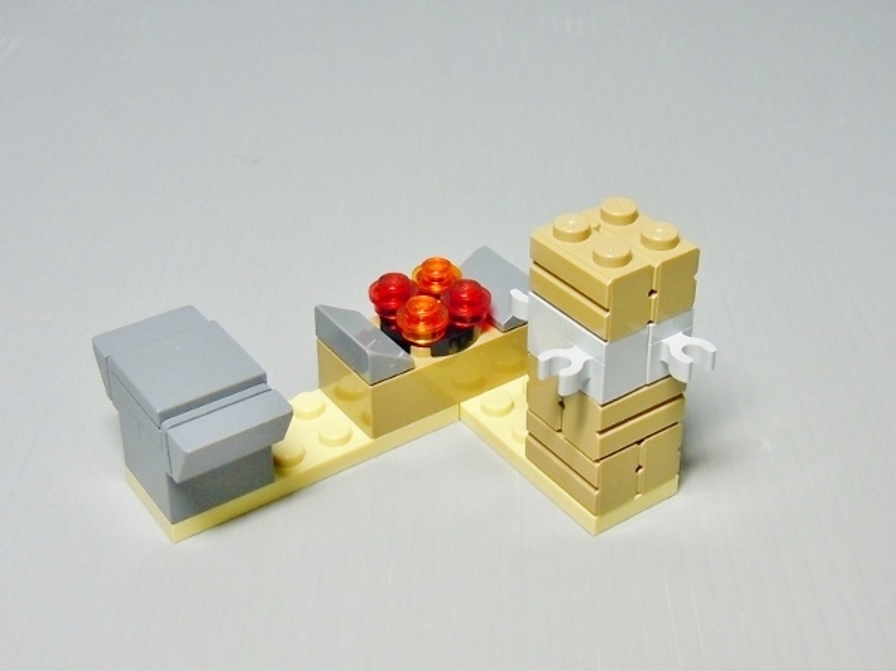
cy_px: 337
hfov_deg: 54.0
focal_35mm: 34
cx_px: 426
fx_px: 879
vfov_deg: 41.7
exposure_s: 1/25
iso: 200
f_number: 3.5
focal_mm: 5.4
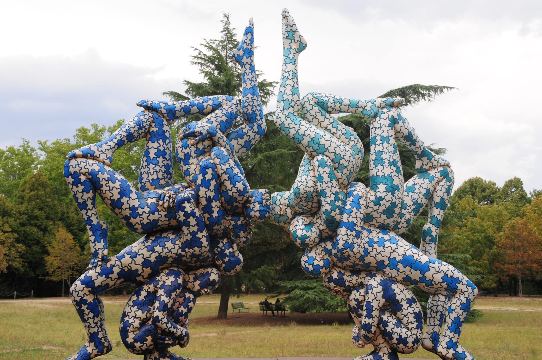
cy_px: 180
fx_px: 857
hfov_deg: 35.1
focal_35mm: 57
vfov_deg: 23.7
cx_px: 271
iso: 400
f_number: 8
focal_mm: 38
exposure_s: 1/200
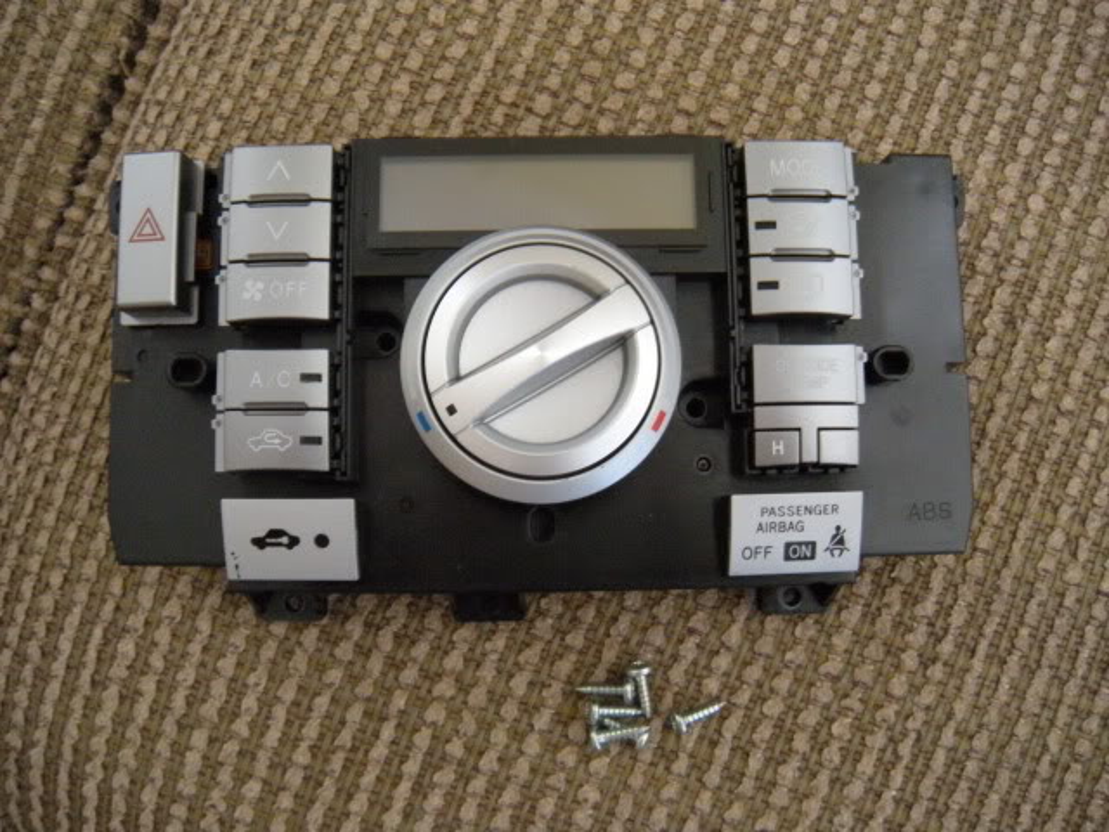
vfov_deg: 40.7
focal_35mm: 35
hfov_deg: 52.6
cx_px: 554
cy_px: 416
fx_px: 1121
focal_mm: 5.9
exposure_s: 1/17.8
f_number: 3.8
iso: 400
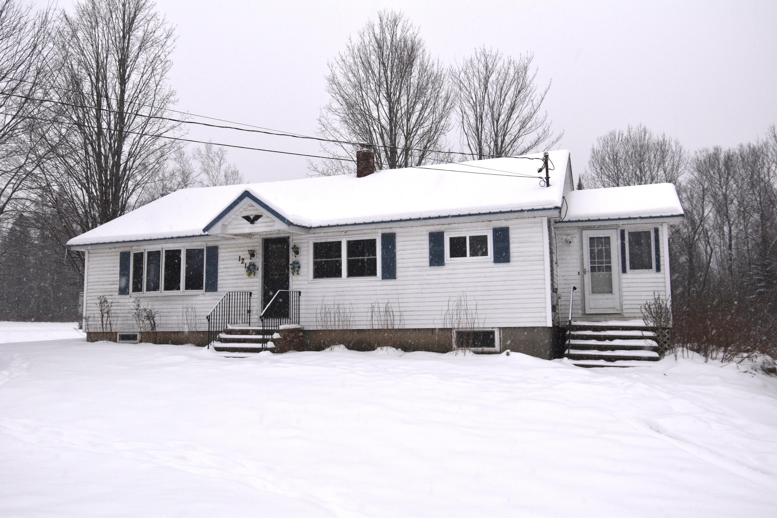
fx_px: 583
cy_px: 259
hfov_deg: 67.4
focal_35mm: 27
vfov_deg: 47.9
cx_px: 388
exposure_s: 1/200
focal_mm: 18
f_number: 7.1
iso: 400
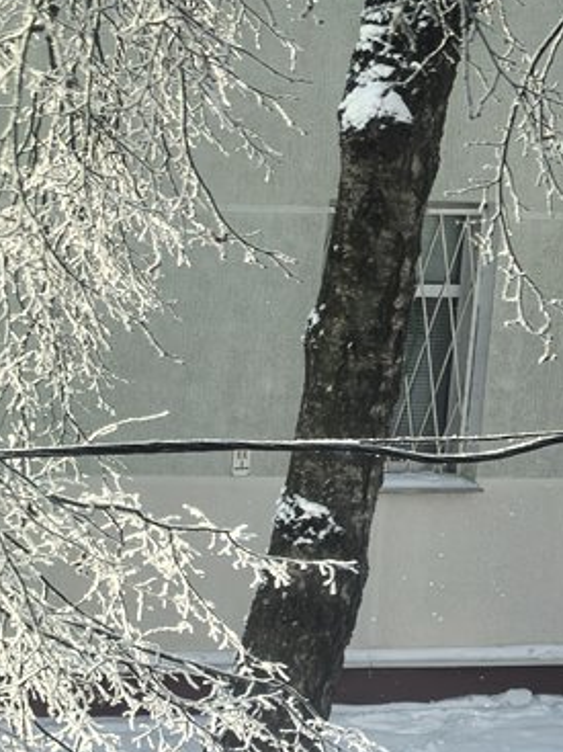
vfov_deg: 5.7
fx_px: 7594
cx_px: 324
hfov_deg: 4.2
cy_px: 502
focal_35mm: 350
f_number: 2.1
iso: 50
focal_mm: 15
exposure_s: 1/392
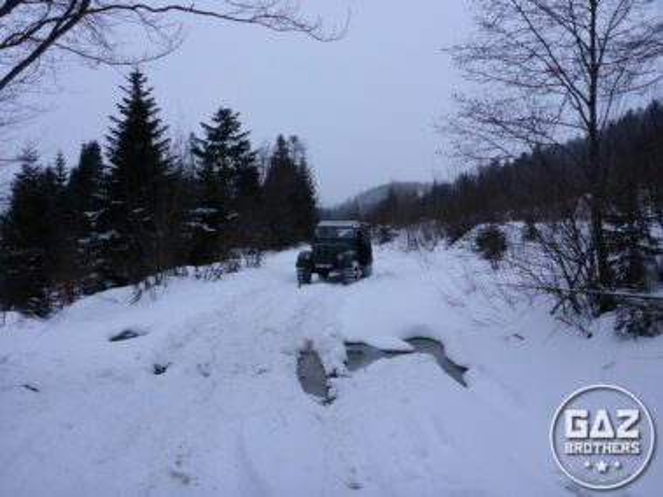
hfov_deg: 63.5
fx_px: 536
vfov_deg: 49.7
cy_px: 248
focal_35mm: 28
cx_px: 332
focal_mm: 4.9
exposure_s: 1/8
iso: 400
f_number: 3.3
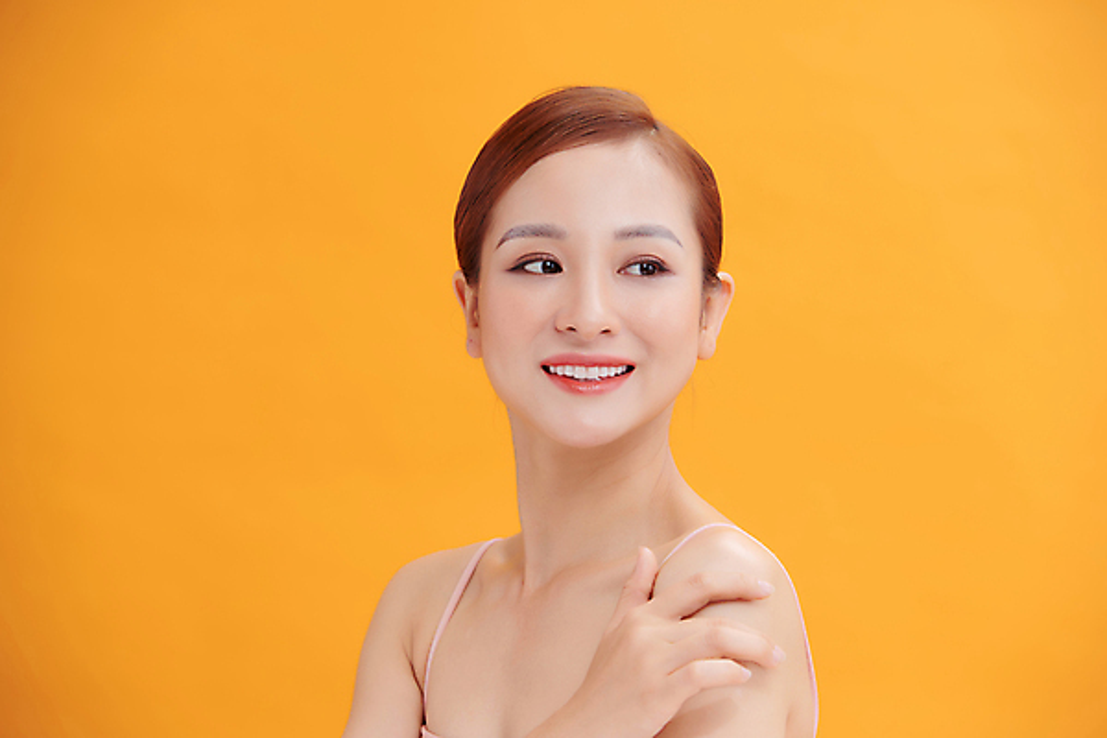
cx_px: 554
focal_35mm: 170
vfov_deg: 8.1
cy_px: 369
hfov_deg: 12.1
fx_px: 5227
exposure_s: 1/125
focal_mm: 170
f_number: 5.6
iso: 100
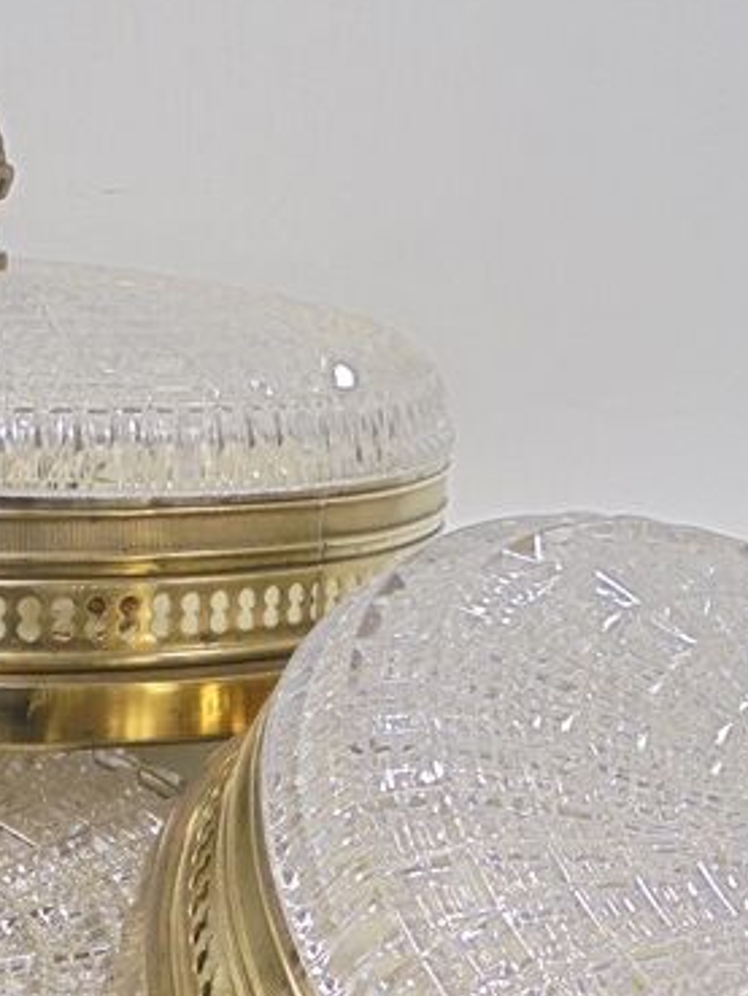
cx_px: 247
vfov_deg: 22.6
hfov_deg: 17.7
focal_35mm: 83
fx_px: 2390
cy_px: 1001
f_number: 4
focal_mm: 6.1
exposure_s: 1/50
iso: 100
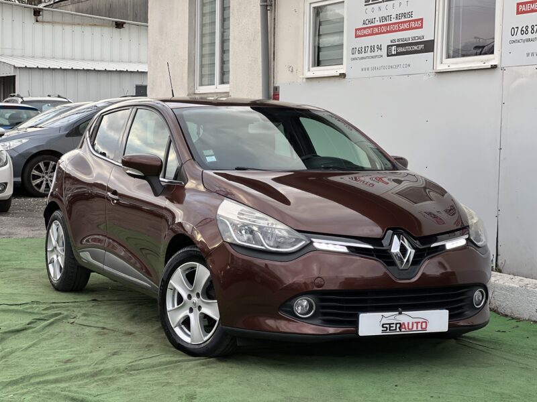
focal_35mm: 77
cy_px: 201
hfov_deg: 25.3
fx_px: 1195
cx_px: 268
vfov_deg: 19.1
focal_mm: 9
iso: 125
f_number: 2.8
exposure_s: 1/121
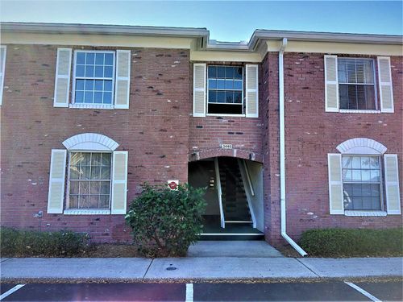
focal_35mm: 26
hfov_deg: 67.3
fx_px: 303
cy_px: 151
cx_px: 202
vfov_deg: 53.1
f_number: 2
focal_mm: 3.08
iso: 40
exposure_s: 1/120
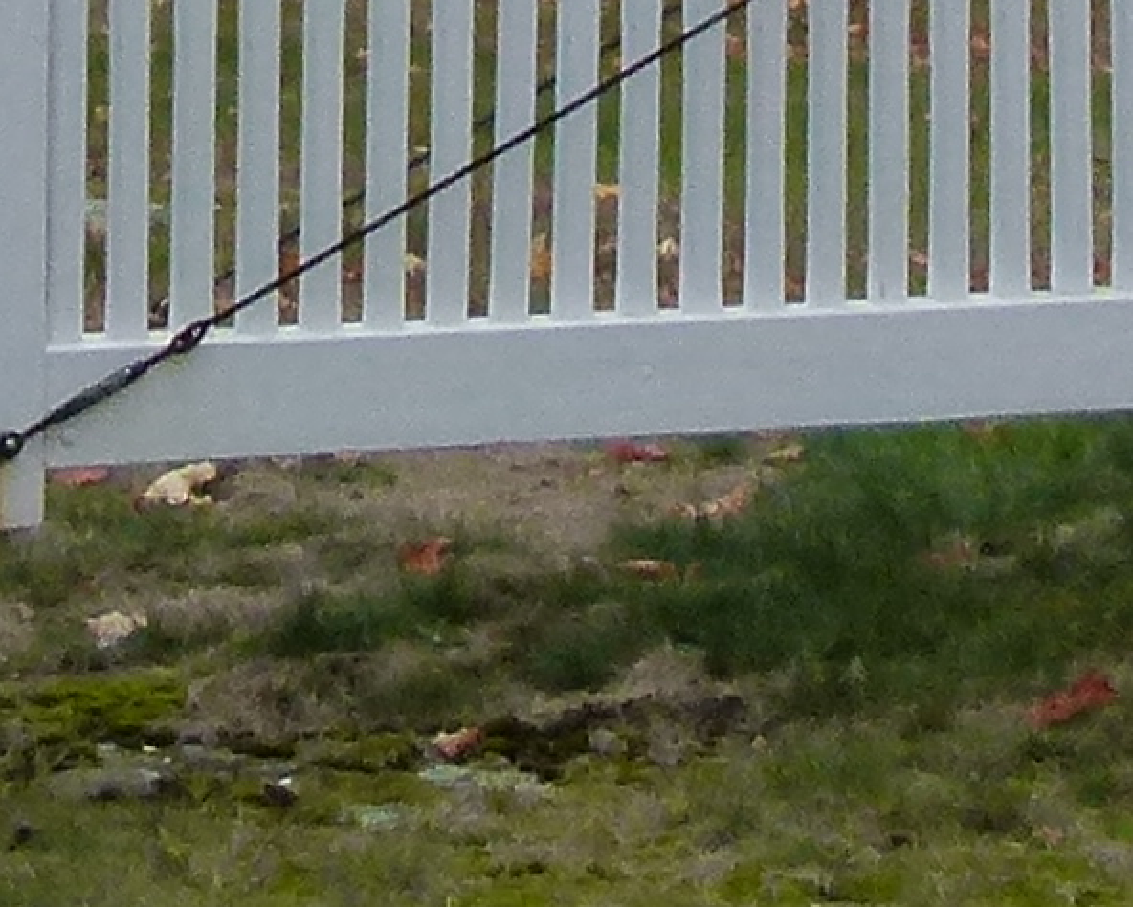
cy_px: -1439
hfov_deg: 10.8
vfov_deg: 7.9
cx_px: 727
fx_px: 5971
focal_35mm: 178
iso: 160
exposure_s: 1/500
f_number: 4
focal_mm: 4.5
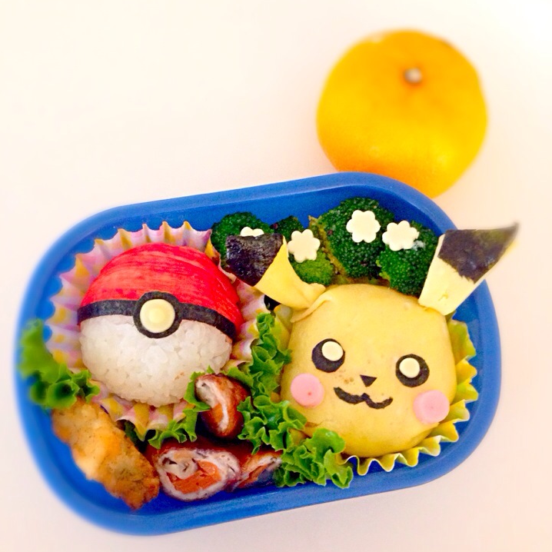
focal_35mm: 39
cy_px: 299
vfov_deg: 42.8
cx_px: 276
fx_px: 704
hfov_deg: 42.8
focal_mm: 4.12
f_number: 2.4
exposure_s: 1/20
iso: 400
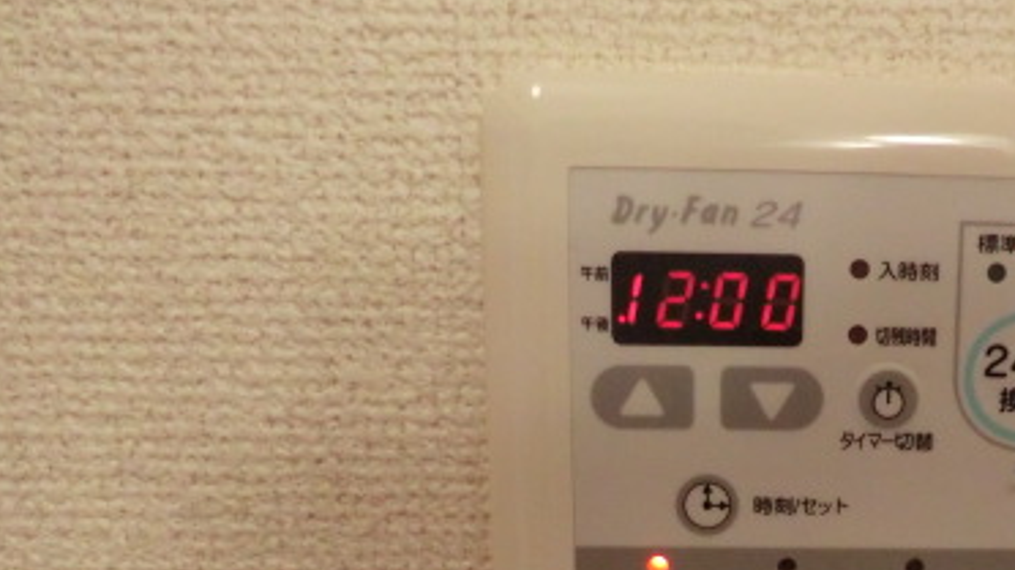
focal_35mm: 45
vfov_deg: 25.6
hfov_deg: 43.2
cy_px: 524
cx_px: 821
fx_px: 1211
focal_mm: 4.3
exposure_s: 1/60
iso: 500
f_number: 3.2
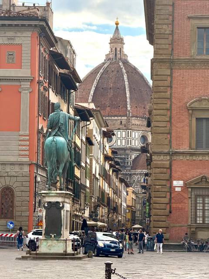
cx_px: 104
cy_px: 140
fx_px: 966
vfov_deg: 16.4
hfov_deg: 12.3
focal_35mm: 120
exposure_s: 1/1227
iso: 64
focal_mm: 15.66
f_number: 2.8
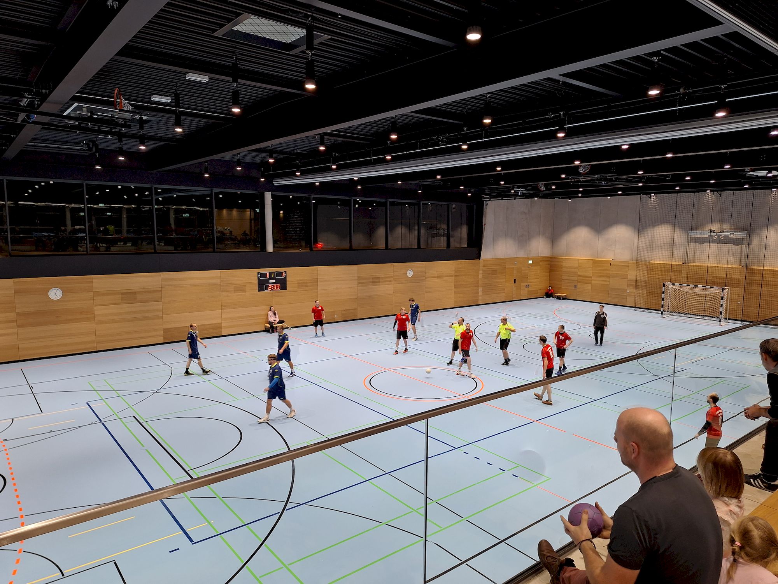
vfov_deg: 58.9
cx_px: 389
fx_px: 517
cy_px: 292
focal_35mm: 23
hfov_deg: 73.9
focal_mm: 5.54
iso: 100
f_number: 1.8
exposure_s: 1/50
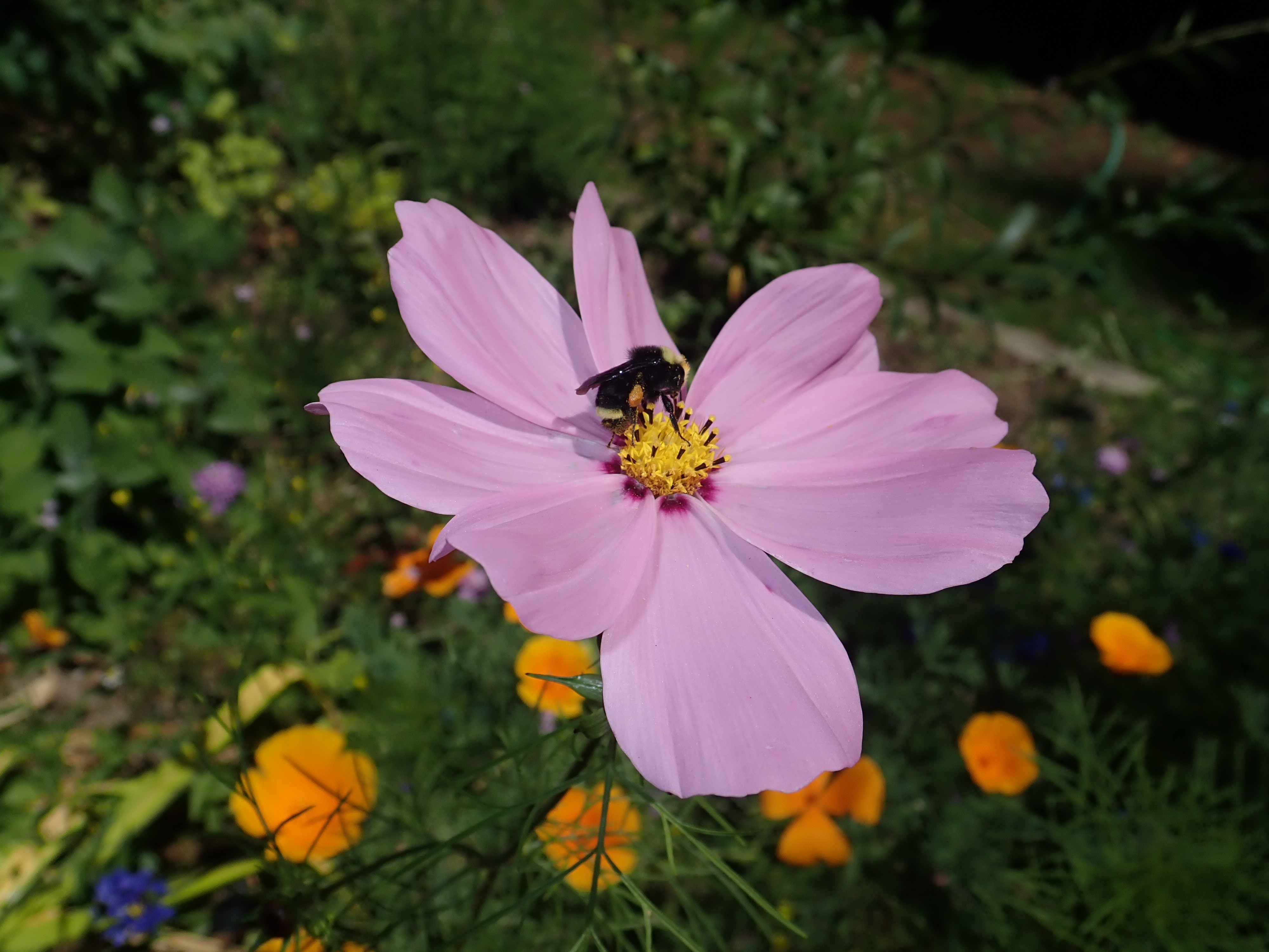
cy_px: 476
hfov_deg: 60.0
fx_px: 1100
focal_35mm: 30
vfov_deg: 46.8
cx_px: 634
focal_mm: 5.5
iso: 100
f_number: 9
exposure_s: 1/400
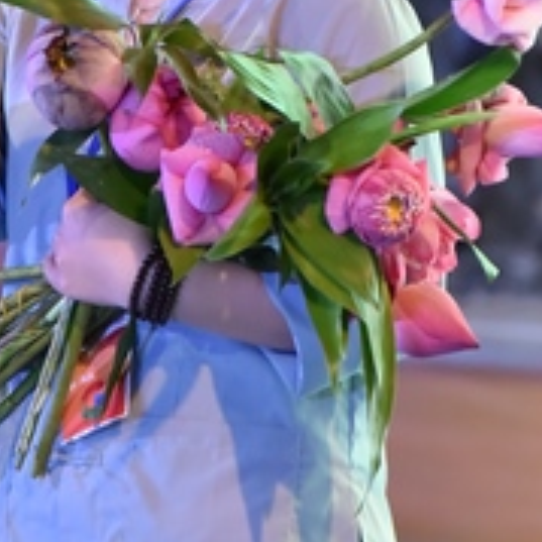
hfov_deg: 4.7
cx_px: 91
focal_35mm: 370
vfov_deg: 4.7
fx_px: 6554
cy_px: 27
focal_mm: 120
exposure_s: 1/125
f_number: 4
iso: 4000
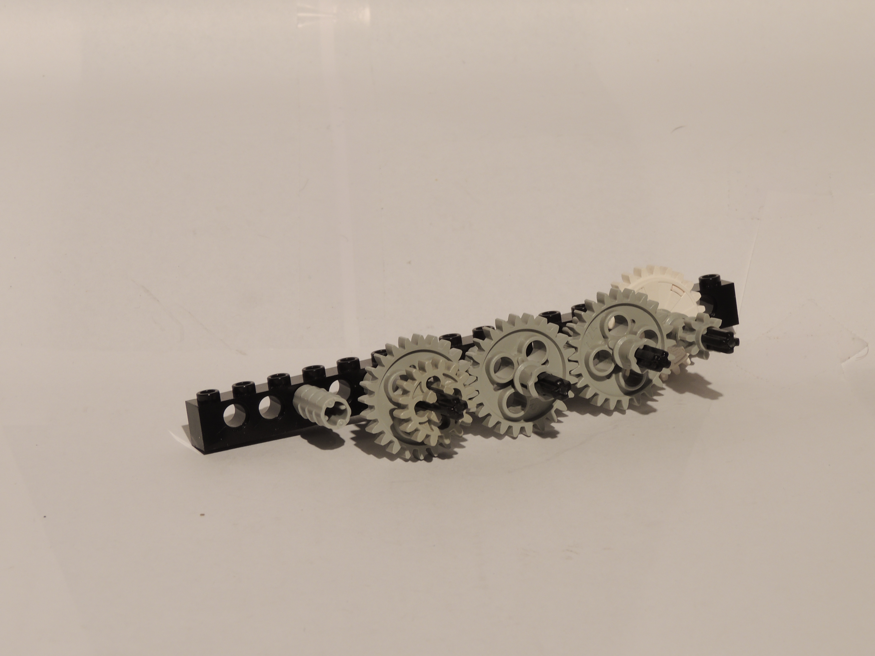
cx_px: 438
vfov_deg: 11.0
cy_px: 328
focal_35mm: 135
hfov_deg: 14.6
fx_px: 3412
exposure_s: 1/2.5
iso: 100
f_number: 6.8
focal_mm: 24
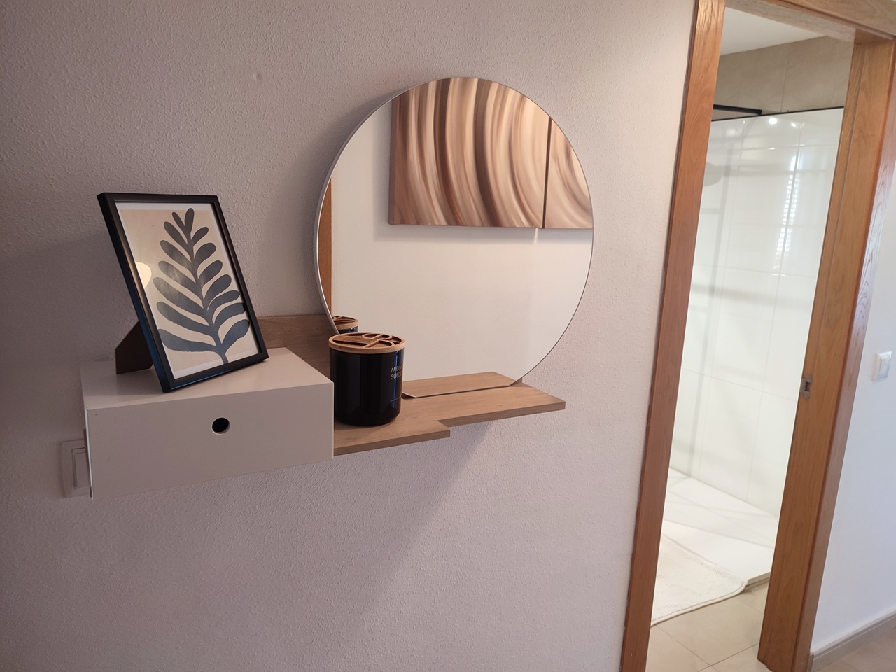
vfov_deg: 54.9
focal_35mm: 25
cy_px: 336
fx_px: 647
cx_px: 448
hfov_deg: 69.4
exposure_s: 1/33
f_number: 1.9
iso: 326
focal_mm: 6.04
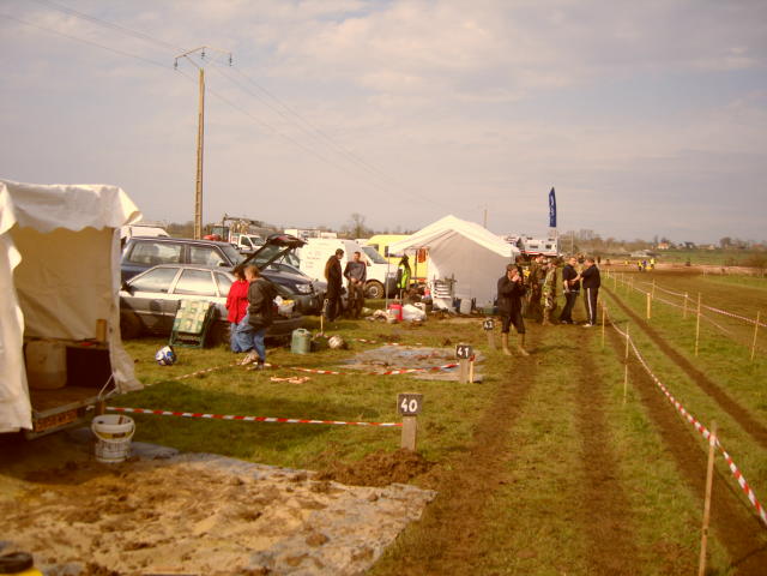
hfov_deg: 52.6
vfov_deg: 40.7
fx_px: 776
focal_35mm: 35
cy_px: 288
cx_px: 384
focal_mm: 7.4
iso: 80
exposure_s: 1/250
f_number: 7.1
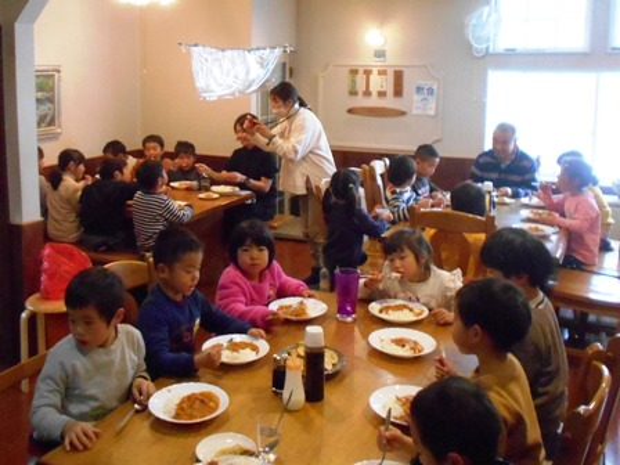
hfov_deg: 67.3
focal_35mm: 26
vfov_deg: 53.1
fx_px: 466
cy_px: 232
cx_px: 310
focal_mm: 4.6
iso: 800
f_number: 3.2
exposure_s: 1/50
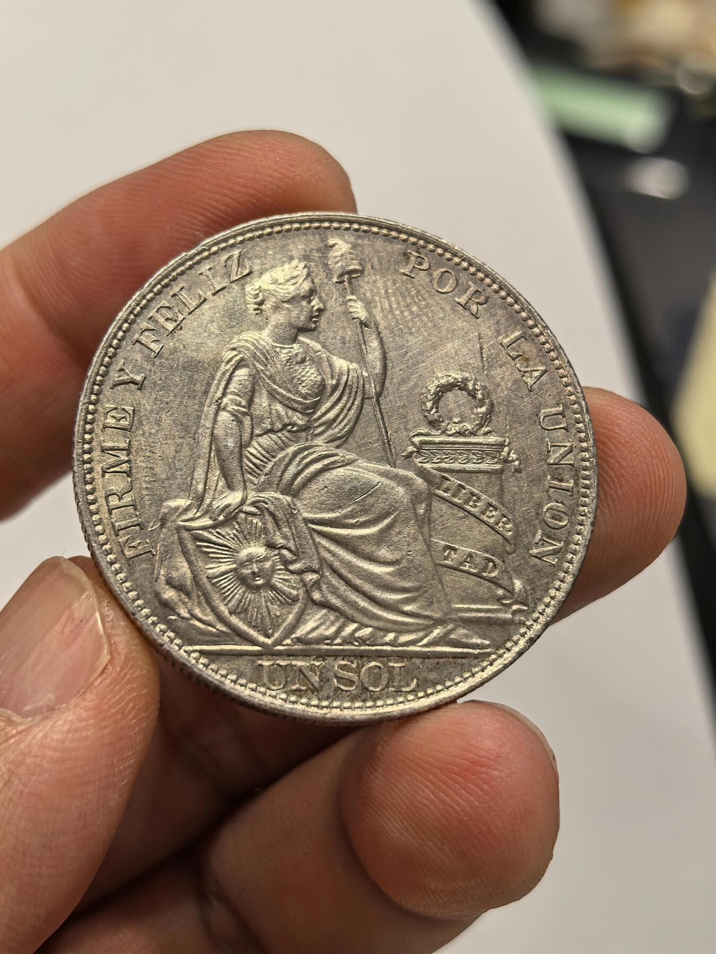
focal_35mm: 54
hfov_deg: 27.0
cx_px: 358
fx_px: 1489
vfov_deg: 35.5
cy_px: 477
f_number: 2
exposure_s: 1/100
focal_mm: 6.98
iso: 200
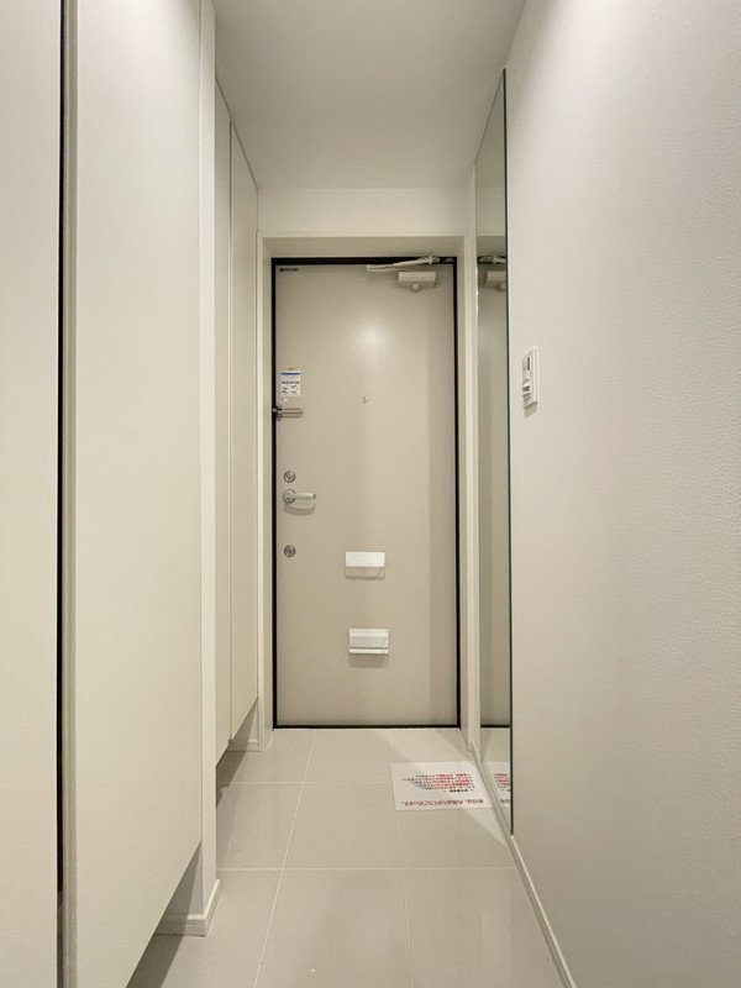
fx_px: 400
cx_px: 370
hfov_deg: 85.7
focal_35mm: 14
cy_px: 494
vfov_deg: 102.1
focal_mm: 1.55
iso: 500
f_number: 2.4
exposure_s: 1/60
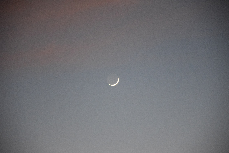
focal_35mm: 210
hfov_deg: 9.8
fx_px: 1336
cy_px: 76
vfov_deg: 6.5
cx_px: 114
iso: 6400
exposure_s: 1/25
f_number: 5.6
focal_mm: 140
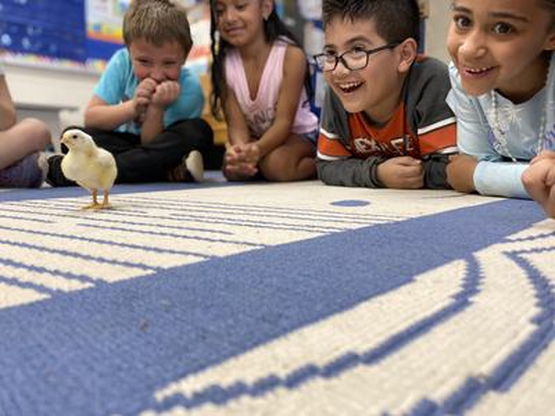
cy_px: 208
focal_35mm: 26
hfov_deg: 67.3
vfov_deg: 53.1
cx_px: 278
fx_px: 417
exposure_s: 1/60
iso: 200
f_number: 1.8
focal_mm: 4.25
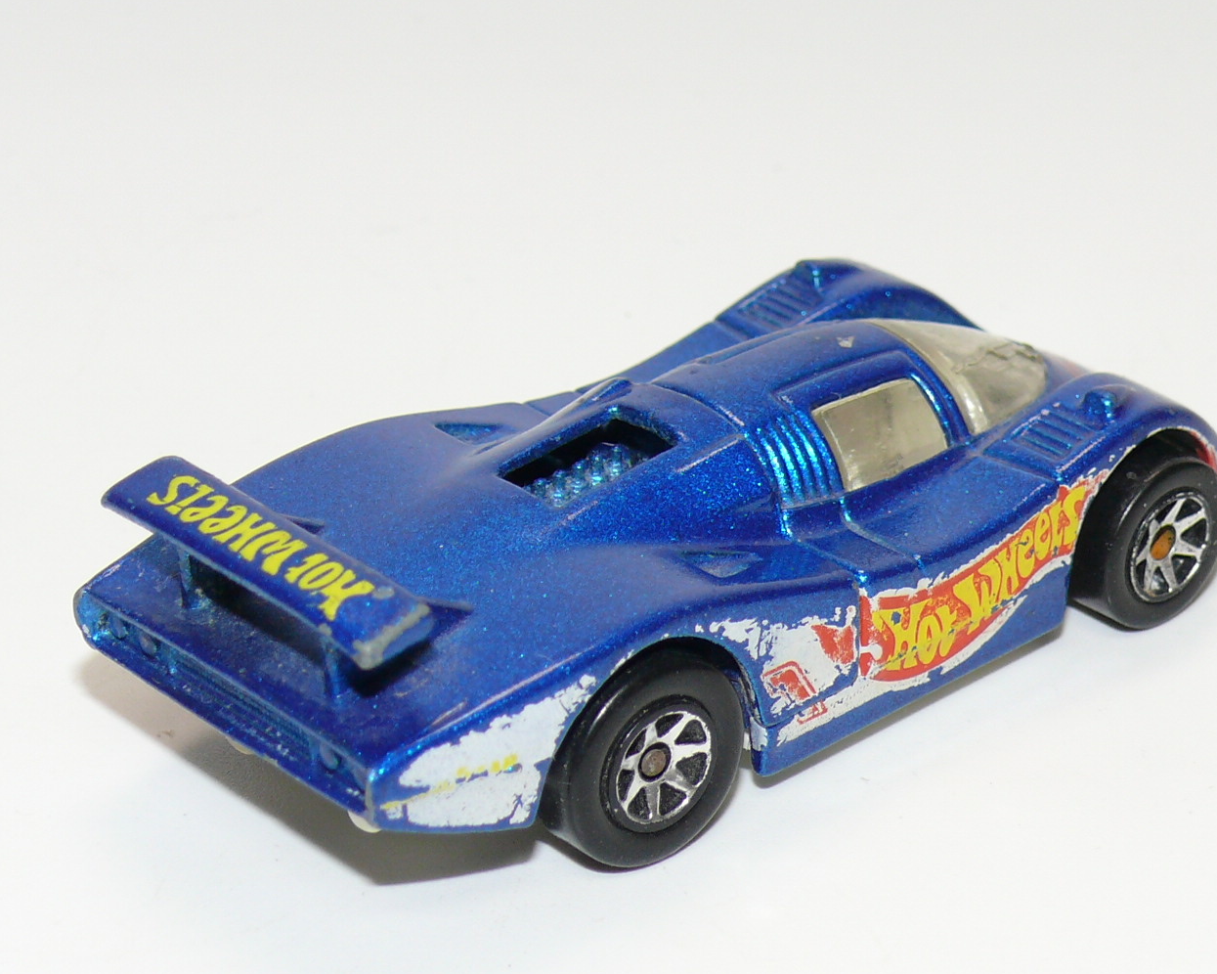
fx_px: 4610
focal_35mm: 128
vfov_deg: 12.1
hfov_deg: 15.0
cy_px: 542
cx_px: 653
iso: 100
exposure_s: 1/30
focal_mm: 13.3
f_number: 4
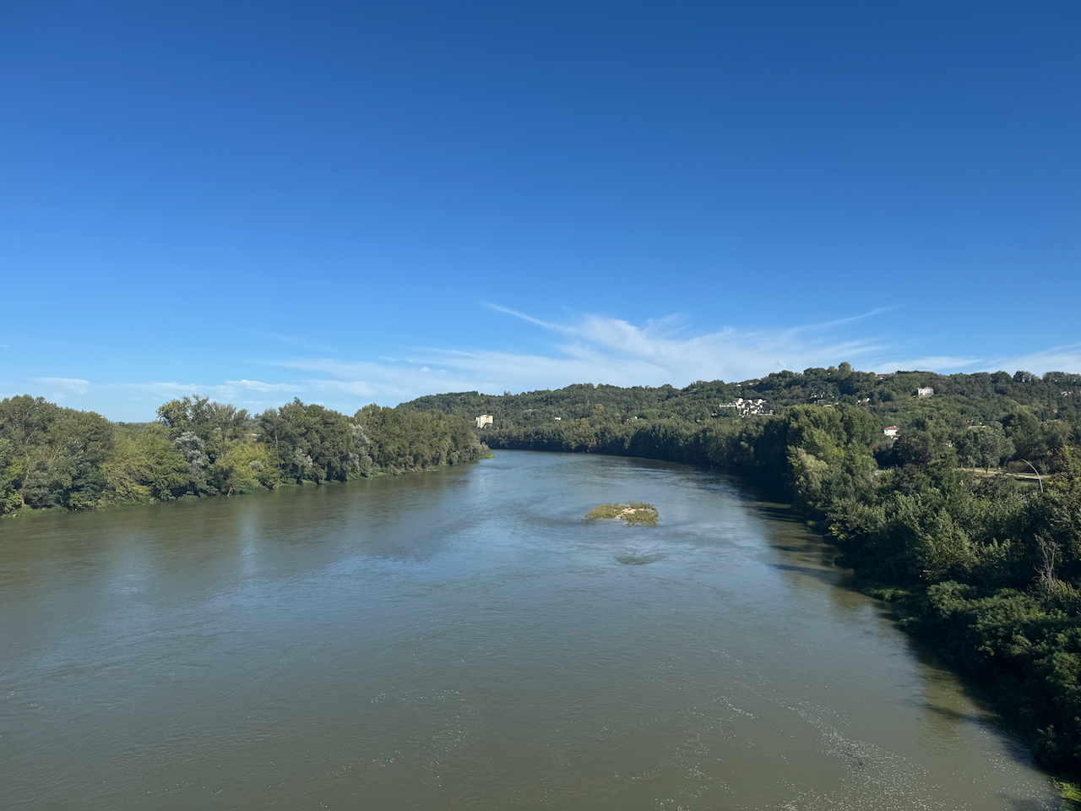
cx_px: 540
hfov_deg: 71.6
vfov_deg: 56.8
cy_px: 406
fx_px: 749
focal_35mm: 24
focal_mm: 6.76
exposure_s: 1/5348
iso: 80
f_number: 1.78
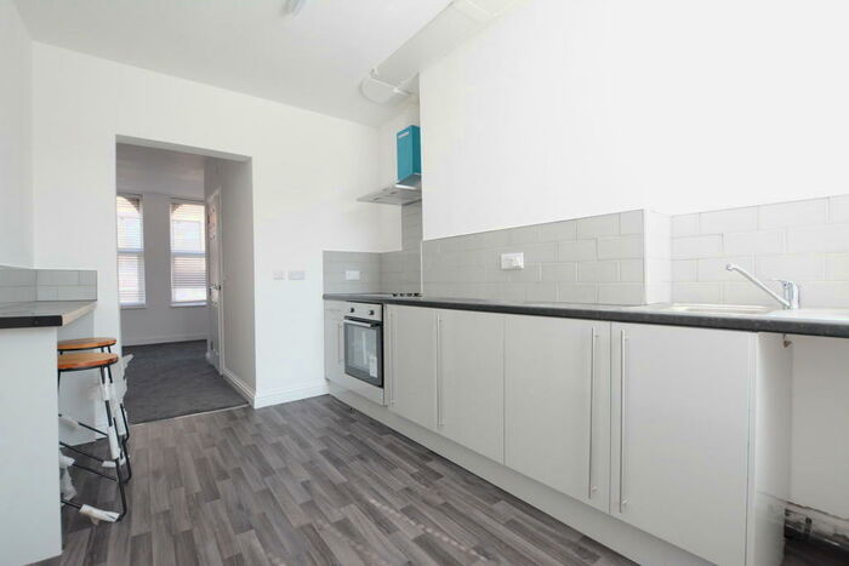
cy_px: 283
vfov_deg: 77.4
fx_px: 354
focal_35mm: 15
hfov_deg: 100.4
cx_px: 424
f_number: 7.1
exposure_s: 1/160
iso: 1600
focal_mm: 10
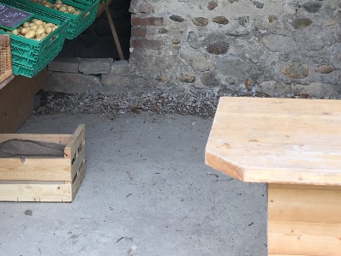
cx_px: 215
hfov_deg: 23.5
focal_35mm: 83
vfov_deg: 16.7
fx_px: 818
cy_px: -82
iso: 25
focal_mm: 4.15
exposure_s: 1/133
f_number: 2.2
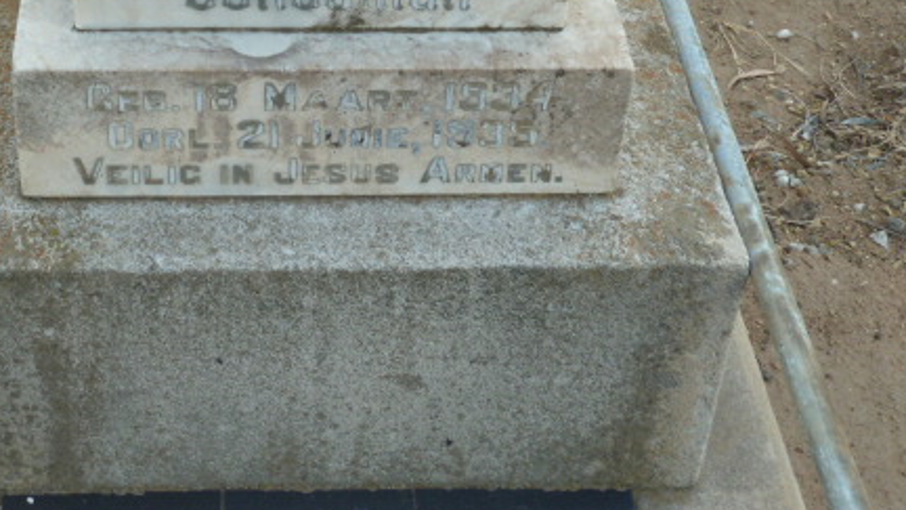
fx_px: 1706
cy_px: 19
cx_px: 281
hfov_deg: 29.5
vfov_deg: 16.7
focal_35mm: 71
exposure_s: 1/125
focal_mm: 7.3
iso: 80
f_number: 4
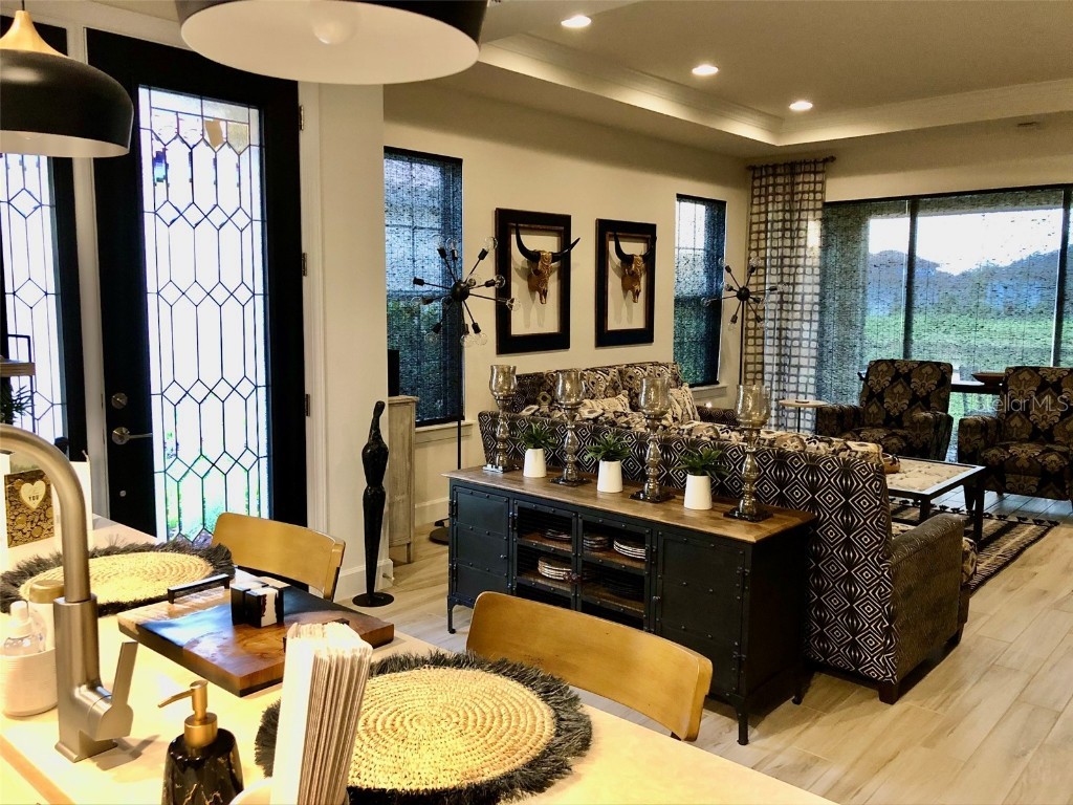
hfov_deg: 63.4
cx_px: 536
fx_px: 868
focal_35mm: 28
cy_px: 402
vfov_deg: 49.7
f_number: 1.8
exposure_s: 1/9
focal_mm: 3.99
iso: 100
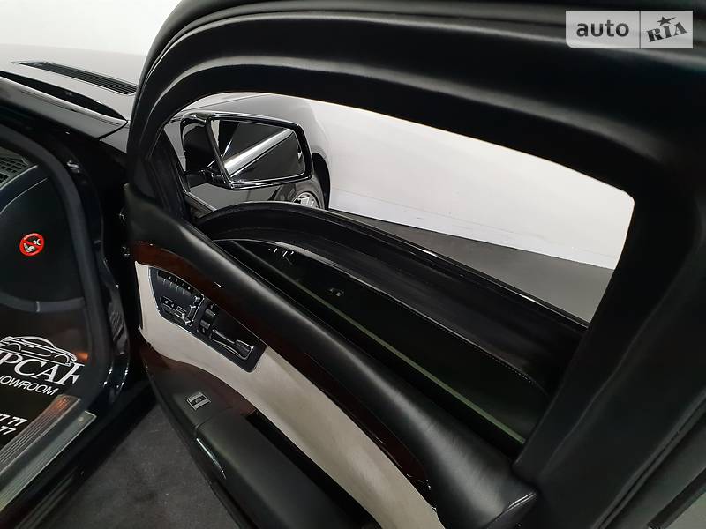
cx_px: 353
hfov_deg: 67.3
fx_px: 530
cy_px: 264
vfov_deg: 53.1
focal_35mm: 26
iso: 320
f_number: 2.4
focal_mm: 4.3
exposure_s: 1/100
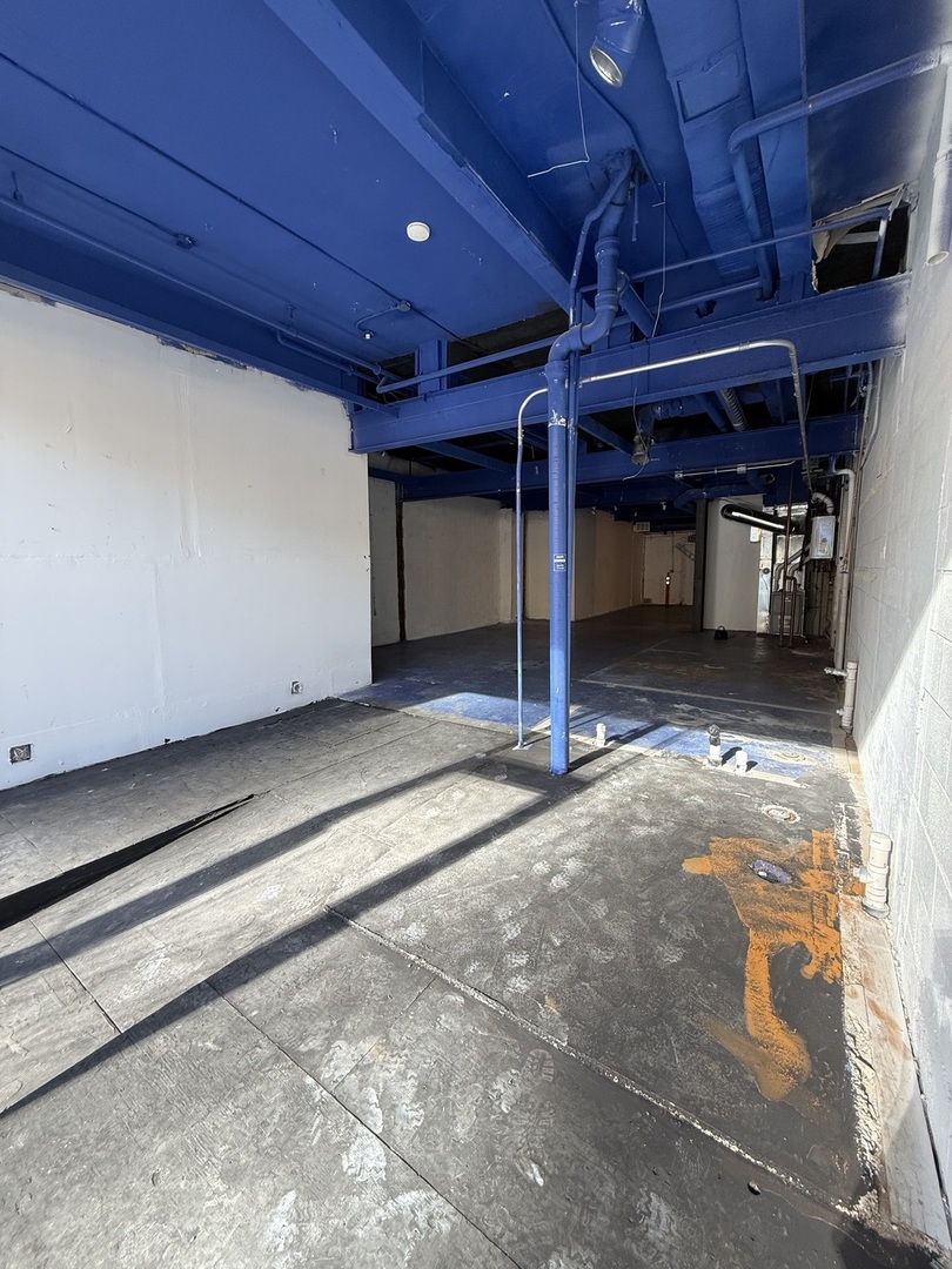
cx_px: 476
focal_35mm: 14
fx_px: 513
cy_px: 634
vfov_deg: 102.1
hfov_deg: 85.7
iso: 100
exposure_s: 1/99
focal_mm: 2.22
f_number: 2.2
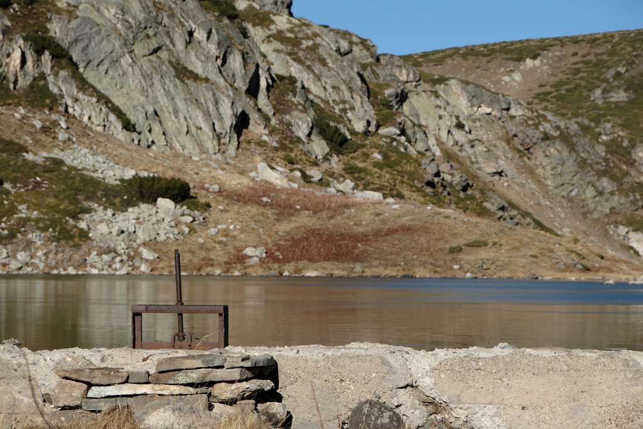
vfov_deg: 13.0
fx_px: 1876
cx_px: 322
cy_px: 214
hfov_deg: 19.5
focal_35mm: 105
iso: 125
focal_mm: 70
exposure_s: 1/850
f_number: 5.6
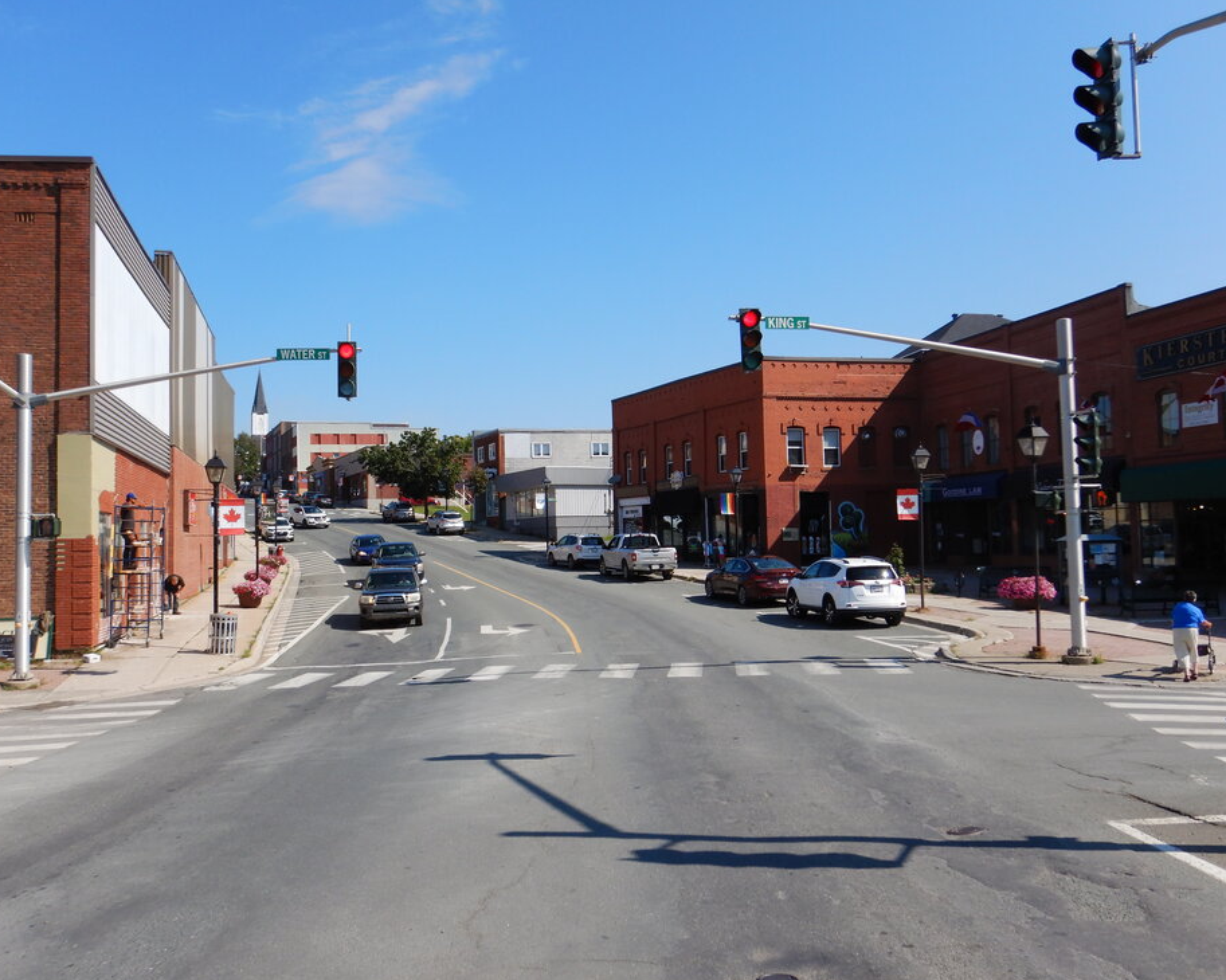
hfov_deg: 57.2
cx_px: 590
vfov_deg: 47.1
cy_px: 490
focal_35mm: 31
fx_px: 1125
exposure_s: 1/1000
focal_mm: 5.1
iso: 125
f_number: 4.1
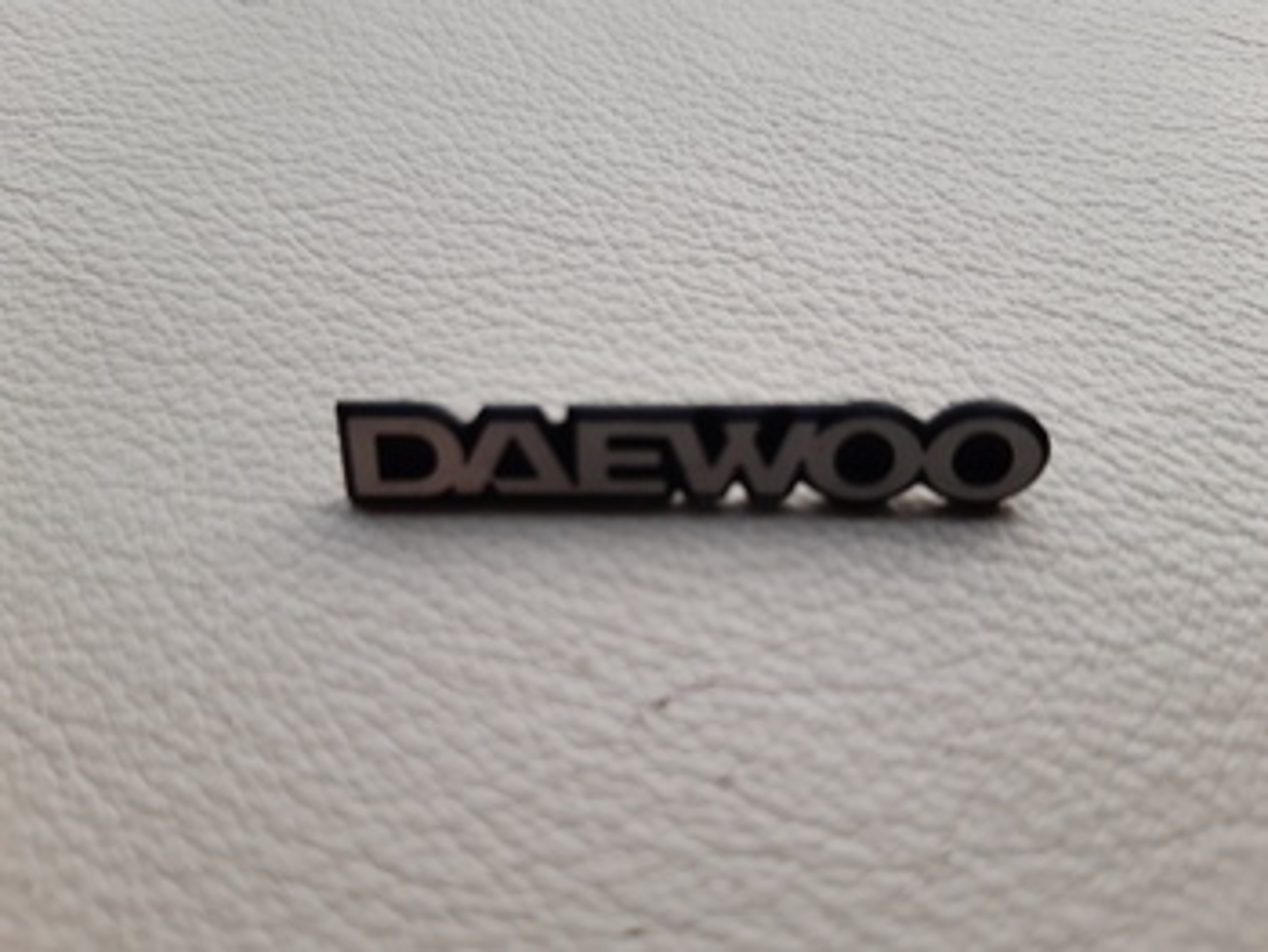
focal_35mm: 26
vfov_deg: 53.1
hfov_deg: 67.3
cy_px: 476
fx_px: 953
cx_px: 634
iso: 40
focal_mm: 3.92
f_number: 1.7
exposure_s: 1/419
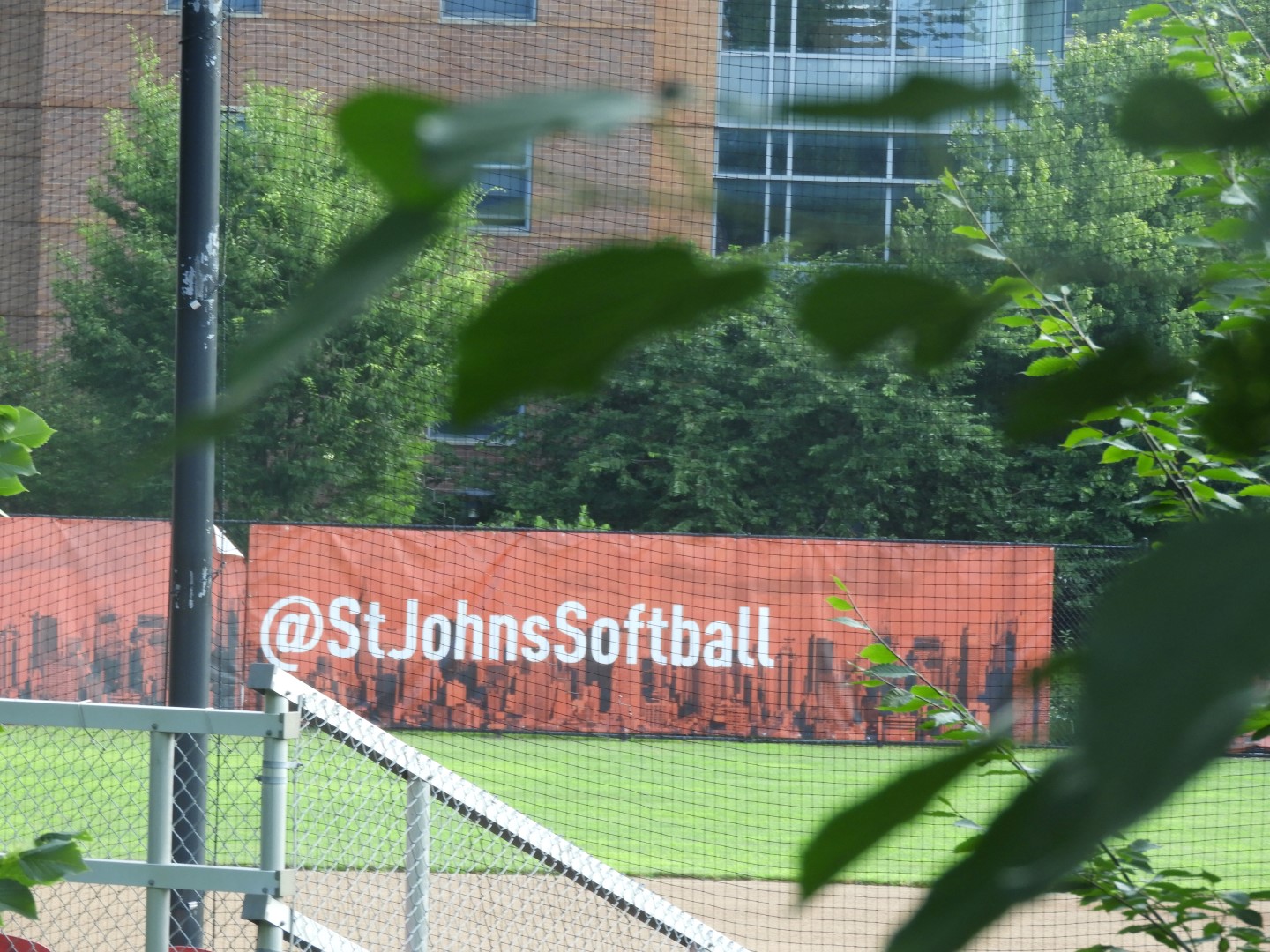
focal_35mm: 250
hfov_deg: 7.9
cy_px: 476
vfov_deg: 5.9
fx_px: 9172
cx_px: 635
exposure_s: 1/125
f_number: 5.5
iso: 180
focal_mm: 44.8
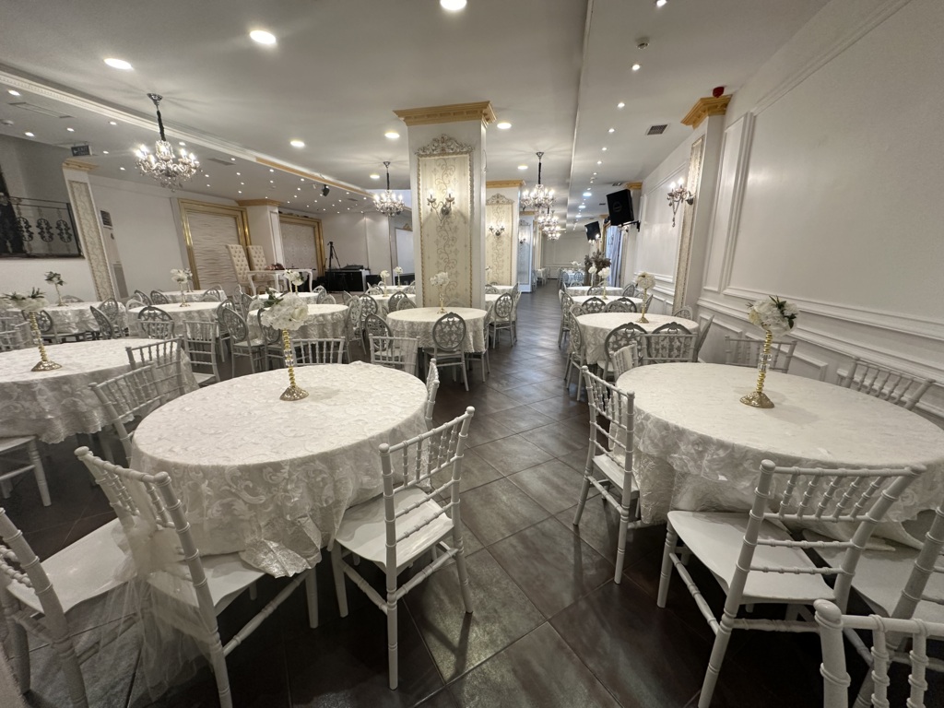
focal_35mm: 14
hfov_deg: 102.1
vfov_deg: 85.7
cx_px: 472
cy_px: 354
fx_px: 382
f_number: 2.2
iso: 200
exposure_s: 1/100
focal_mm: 2.22
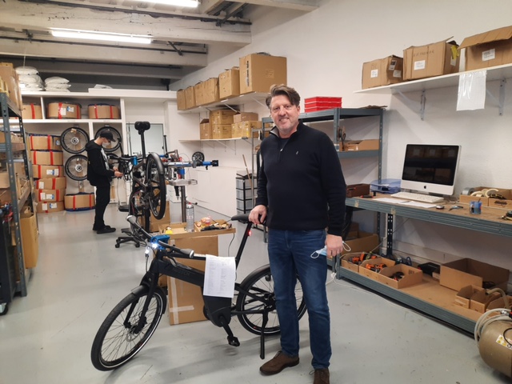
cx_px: 256
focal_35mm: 25
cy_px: 192
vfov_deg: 54.9
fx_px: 370
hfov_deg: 69.4
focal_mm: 4.6
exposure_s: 1/50
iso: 160
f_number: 2
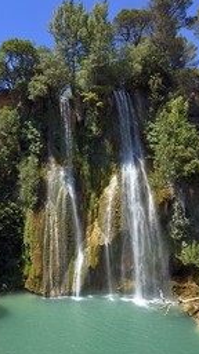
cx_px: 40
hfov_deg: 45.2
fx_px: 226
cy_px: 168
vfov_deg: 76.3
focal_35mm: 24
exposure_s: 1/200
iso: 200
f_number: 13
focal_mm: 14
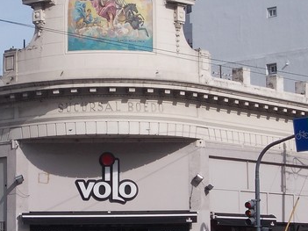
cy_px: 135
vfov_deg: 11.3
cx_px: 110
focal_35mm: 131
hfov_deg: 15.0
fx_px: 1165
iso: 80
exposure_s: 1/250
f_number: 8
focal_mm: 8.5
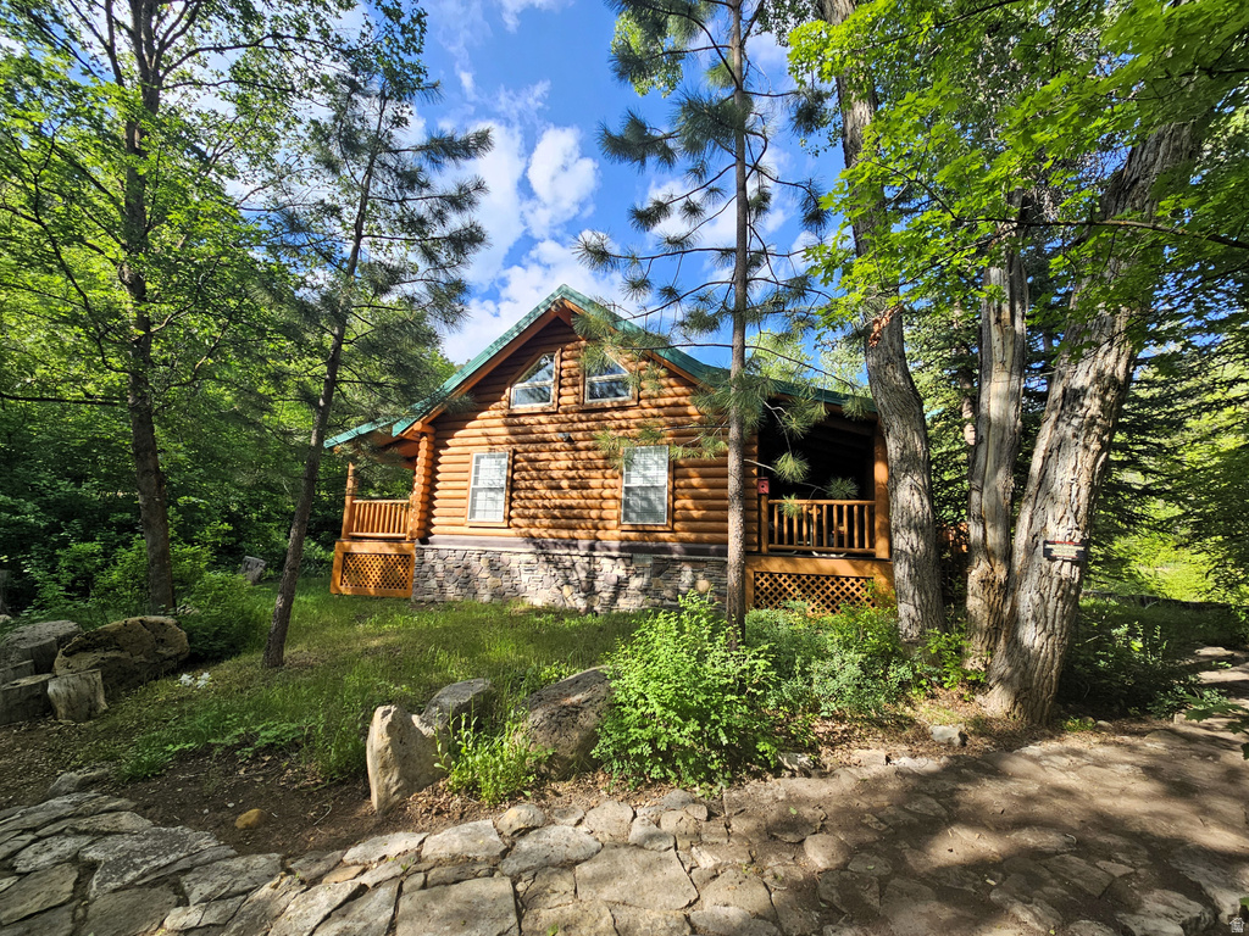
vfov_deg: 89.9
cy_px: 468
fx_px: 469
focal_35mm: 13
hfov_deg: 106.2
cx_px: 624
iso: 50
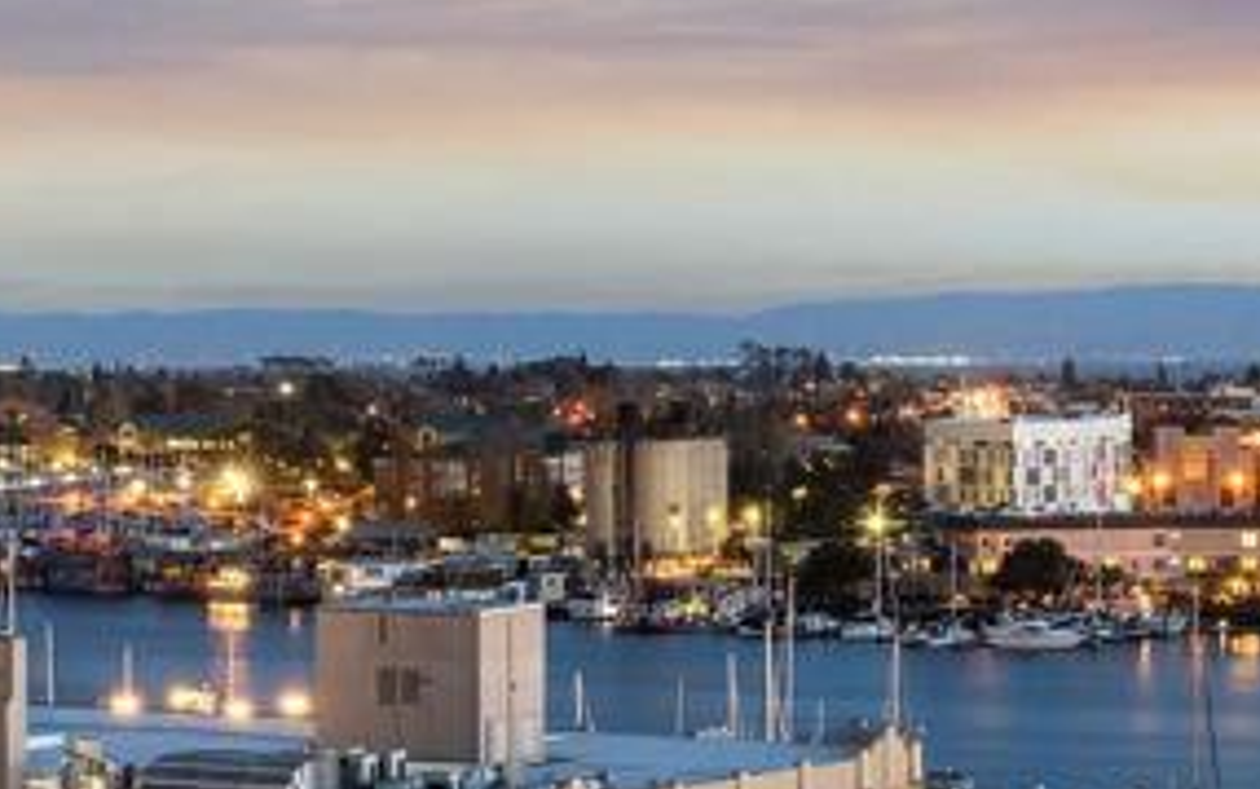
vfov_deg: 10.6
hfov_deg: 16.6
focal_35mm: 124
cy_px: 436
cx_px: 93
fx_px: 4260
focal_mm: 34
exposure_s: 5
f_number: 9
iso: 200
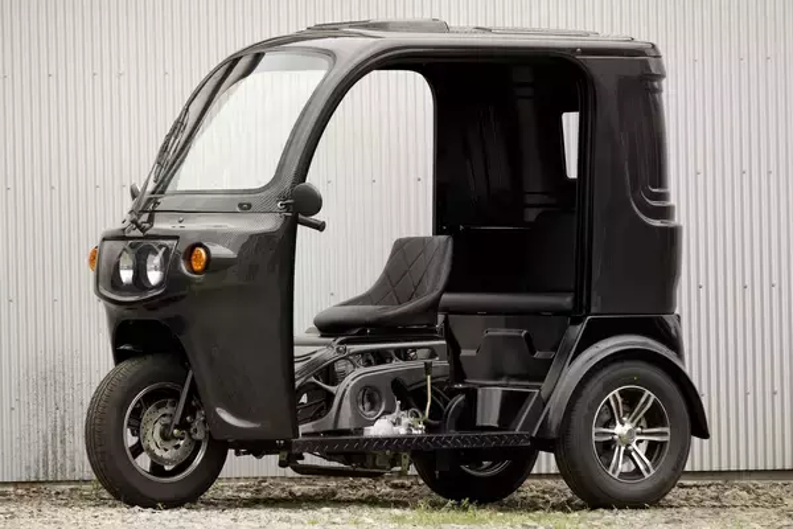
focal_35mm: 237
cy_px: 264
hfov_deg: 8.7
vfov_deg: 5.8
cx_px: 396
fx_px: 5220
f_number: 6.3
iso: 250
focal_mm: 158
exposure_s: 1/200
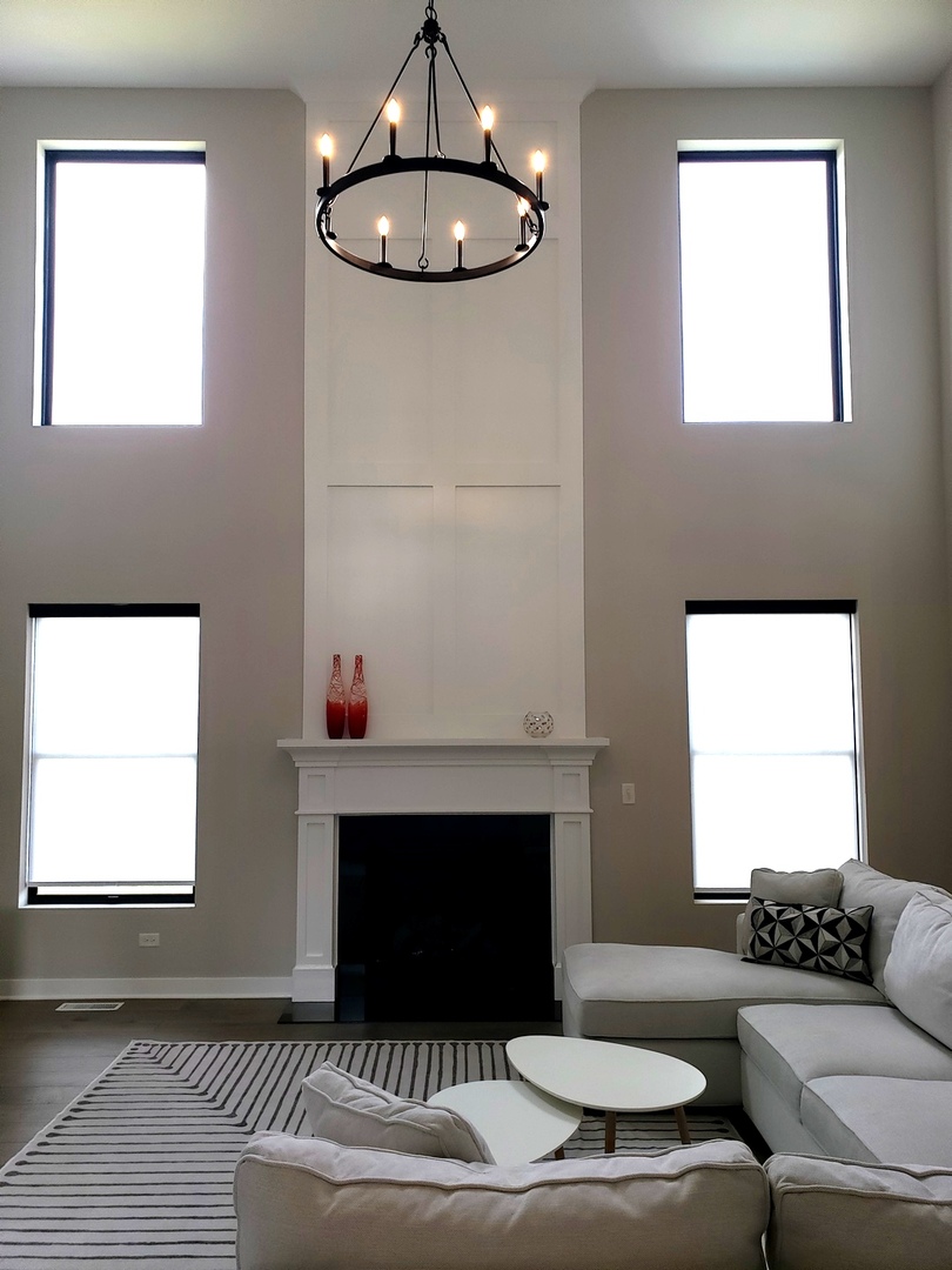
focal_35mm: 26
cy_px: 635
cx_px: 476
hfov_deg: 53.1
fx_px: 953
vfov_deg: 67.3
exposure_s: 1/120
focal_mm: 4.3
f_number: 2.4
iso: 80
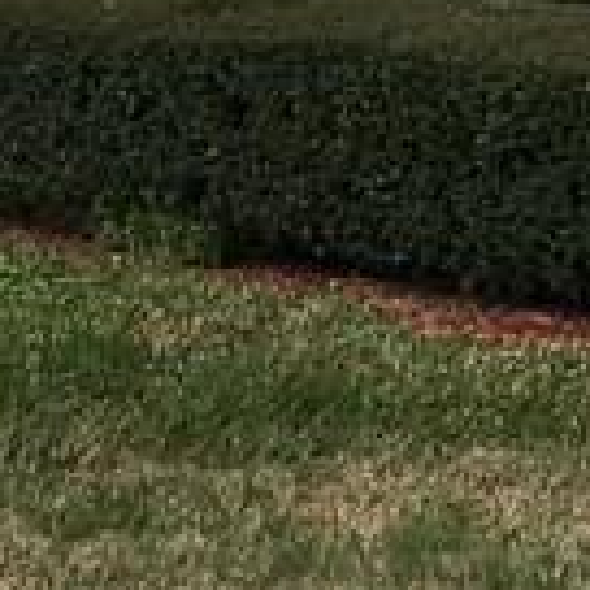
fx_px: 3722
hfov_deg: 8.9
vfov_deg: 8.6
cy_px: -534
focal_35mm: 193
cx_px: 829
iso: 25
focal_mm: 4.15
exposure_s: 1/1570
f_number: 2.2
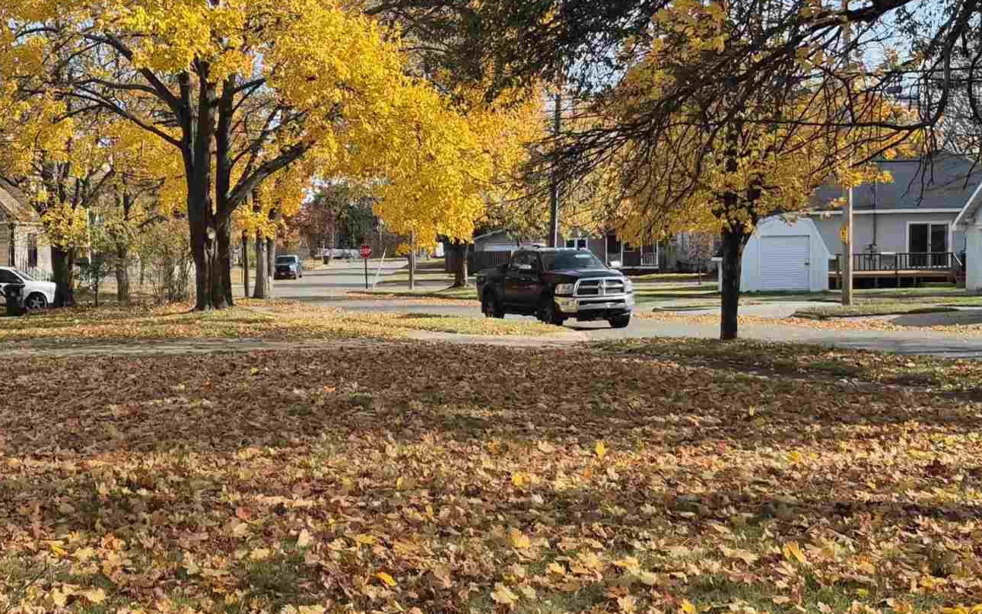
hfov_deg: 34.4
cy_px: 331
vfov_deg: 22.4
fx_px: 1552
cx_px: 250
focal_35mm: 58
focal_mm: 5.4
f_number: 1.8
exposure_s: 1/1084
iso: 25
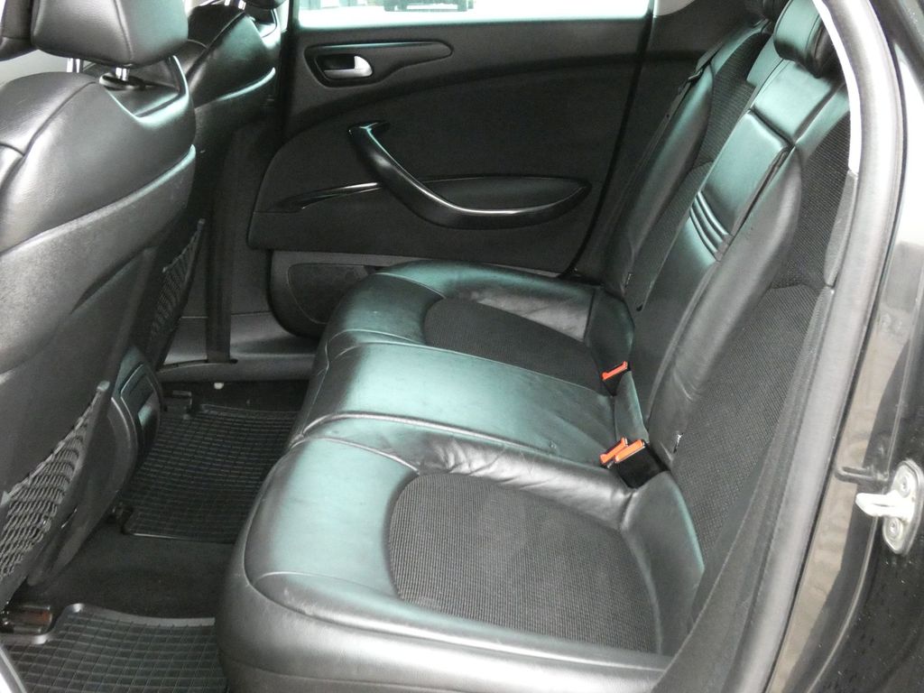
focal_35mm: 43
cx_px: 462
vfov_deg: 33.6
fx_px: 1148
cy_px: 346
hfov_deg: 43.9
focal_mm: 7.8
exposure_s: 1/10
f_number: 5.6
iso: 1600
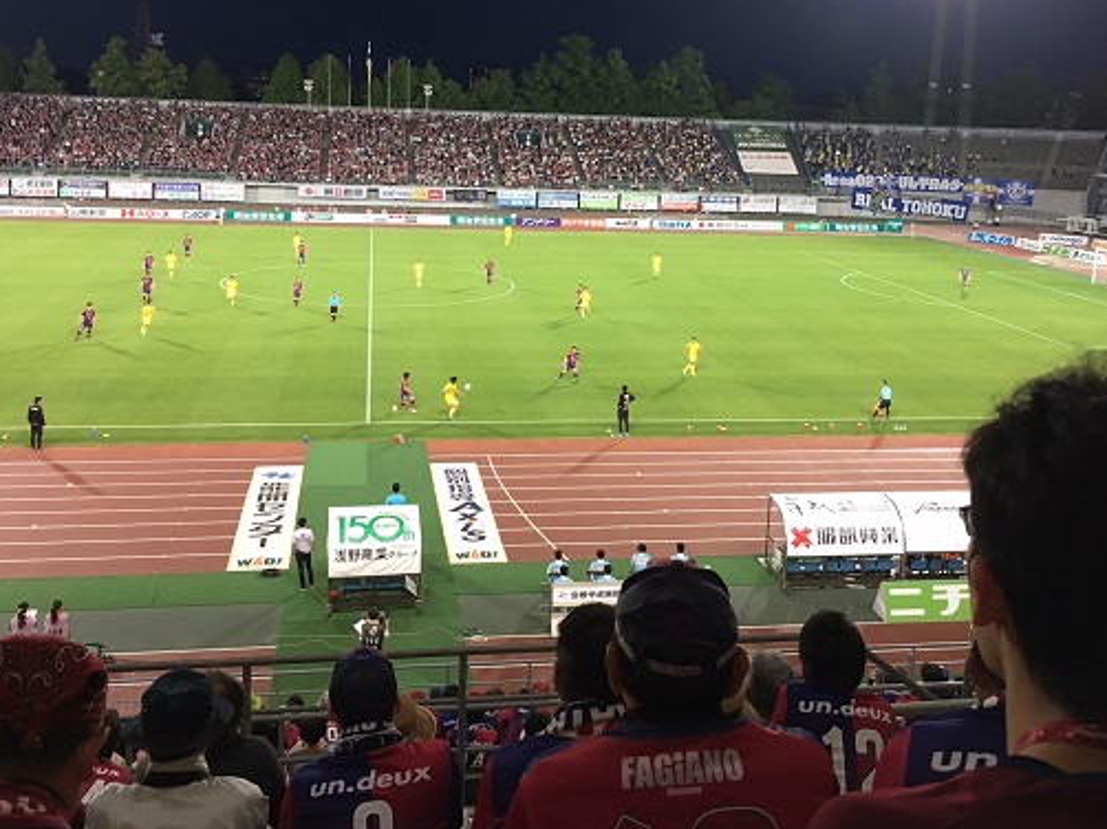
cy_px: 306
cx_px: 576
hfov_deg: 50.1
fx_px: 1183
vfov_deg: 38.4
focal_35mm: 37
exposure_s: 1/30
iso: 40
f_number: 2.2
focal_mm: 4.15
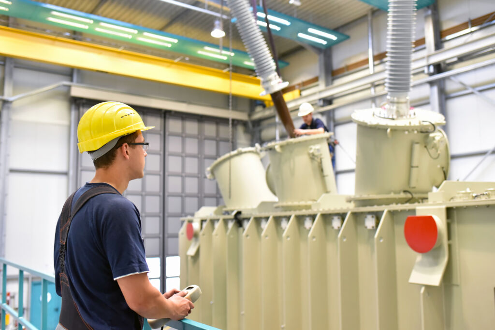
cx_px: 248
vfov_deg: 37.9
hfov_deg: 54.4
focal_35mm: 35
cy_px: 165
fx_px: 482
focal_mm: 35
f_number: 2.8
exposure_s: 1/400
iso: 4500
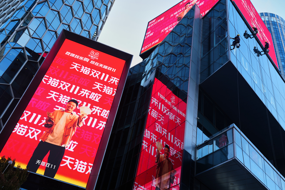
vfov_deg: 37.9
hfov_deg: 54.4
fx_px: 277
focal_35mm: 35
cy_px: 95
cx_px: 142
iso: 100
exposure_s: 1/500
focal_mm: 35
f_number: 2.8
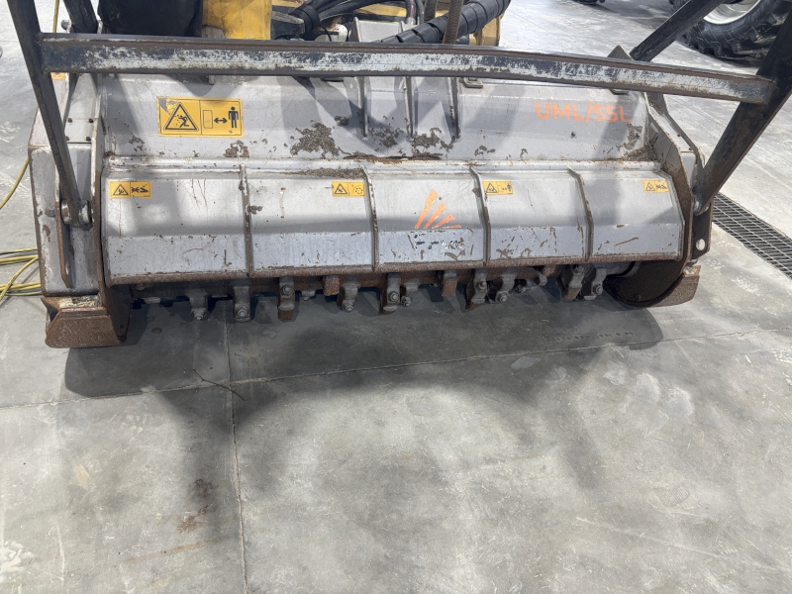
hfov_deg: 67.3
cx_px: 396
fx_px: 595
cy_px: 297
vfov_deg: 53.1
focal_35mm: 26
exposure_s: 1/60
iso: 125
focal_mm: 5.96
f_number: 1.6
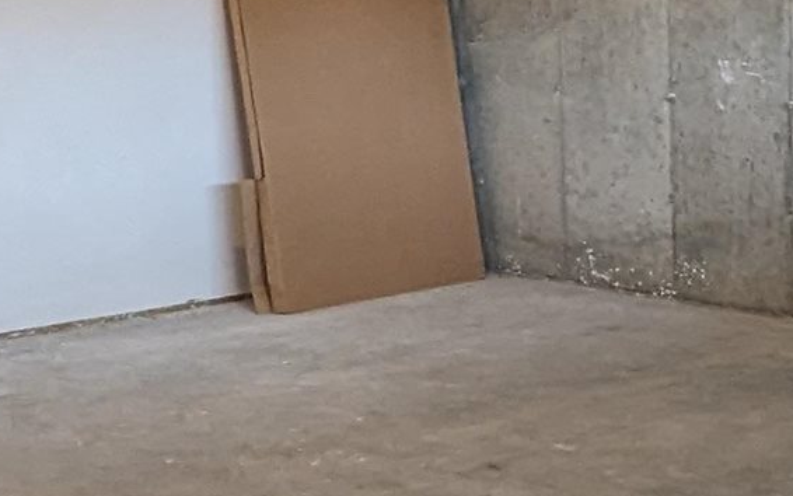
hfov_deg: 20.0
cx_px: 1124
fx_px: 1989
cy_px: 214
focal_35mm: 92
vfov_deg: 14.2
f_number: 2.2
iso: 111
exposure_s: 1/24
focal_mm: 2.22
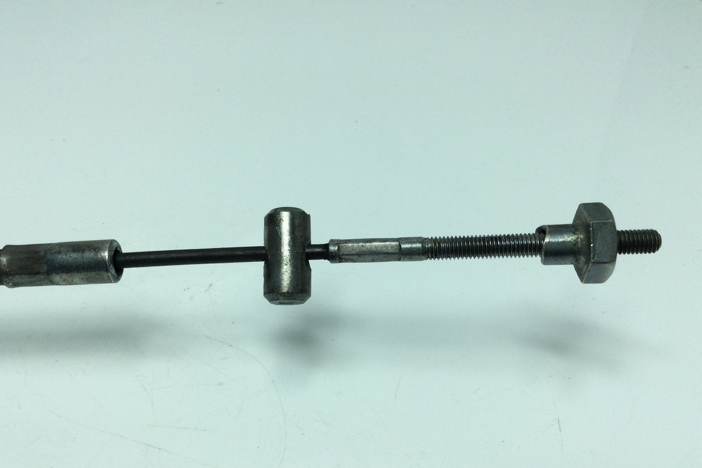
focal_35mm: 34
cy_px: 255
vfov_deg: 38.9
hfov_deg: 55.8
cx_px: 356
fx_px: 663
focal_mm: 3.3
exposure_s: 1/673
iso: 32
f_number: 2.4
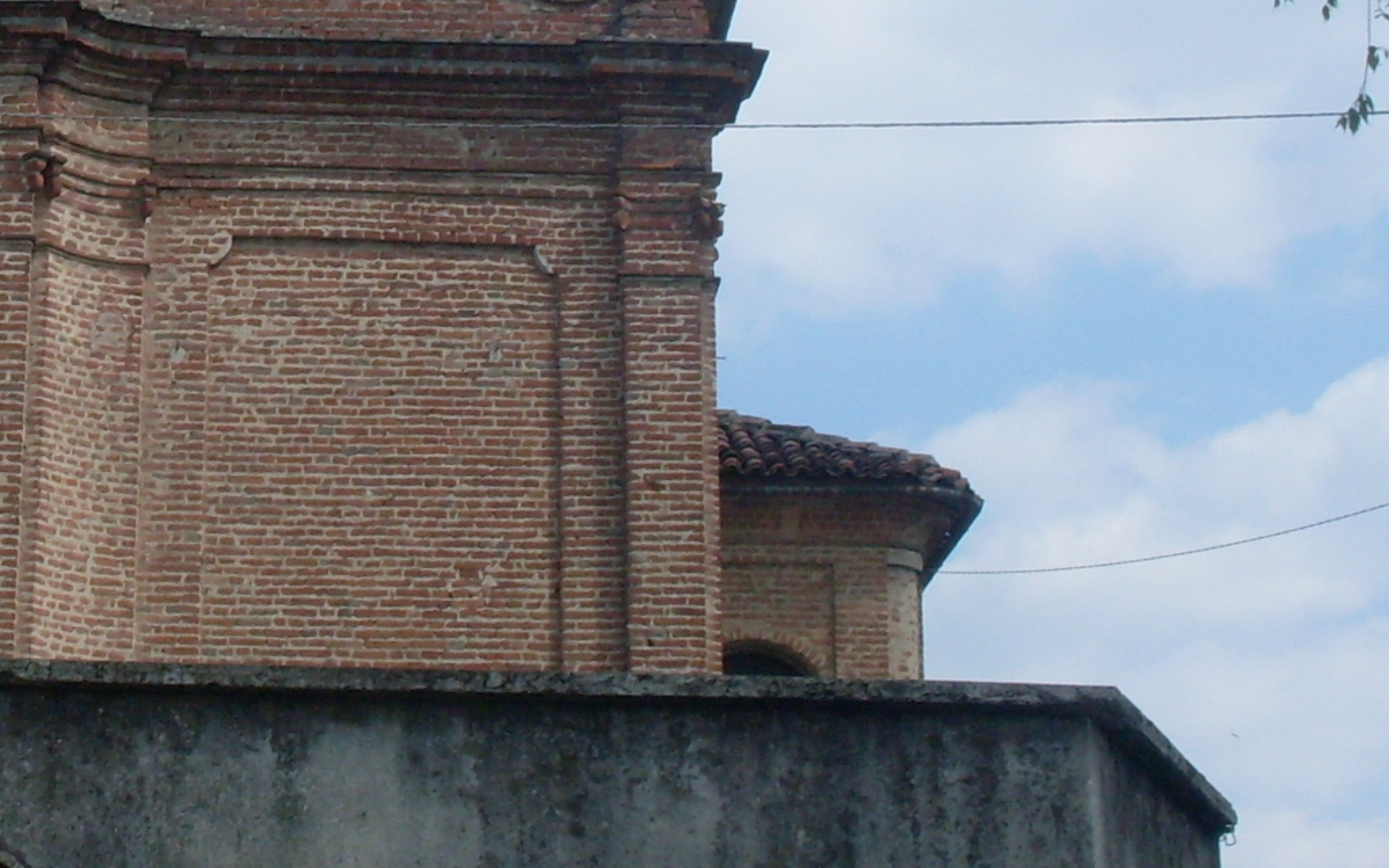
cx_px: -39
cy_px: 41
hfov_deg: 19.7
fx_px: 3861
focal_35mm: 102
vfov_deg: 12.7
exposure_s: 1/180
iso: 80
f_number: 8.4
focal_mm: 6.3
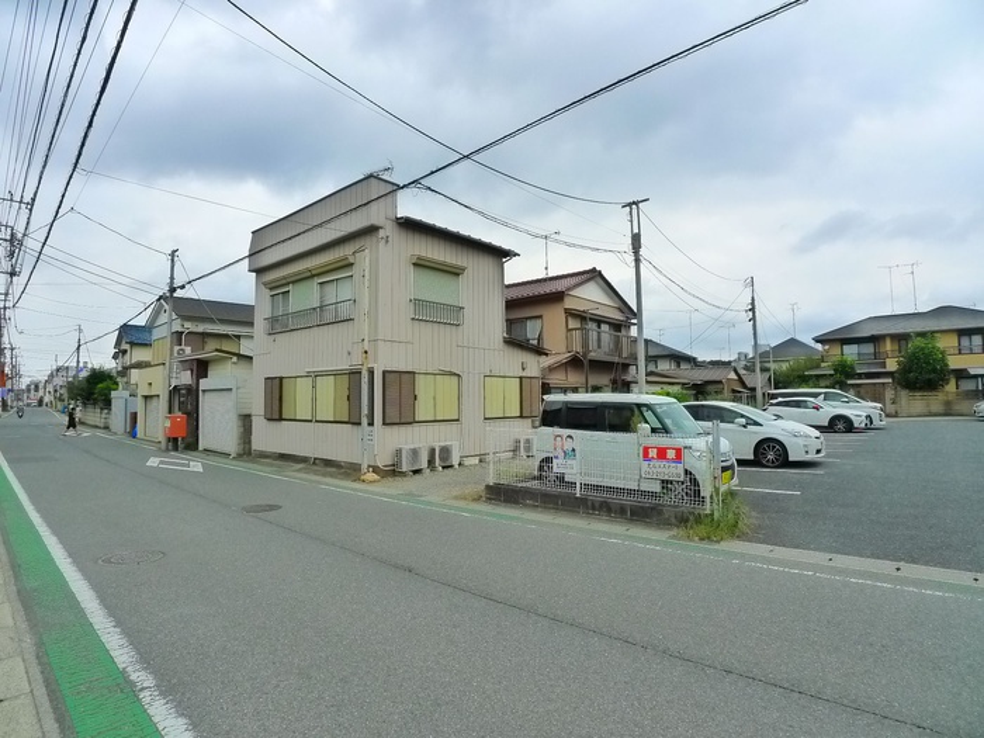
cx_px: 492
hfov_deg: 71.6
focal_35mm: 24
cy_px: 369
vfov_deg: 56.8
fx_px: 682
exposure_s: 1/640
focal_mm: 5.1
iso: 400
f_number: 4
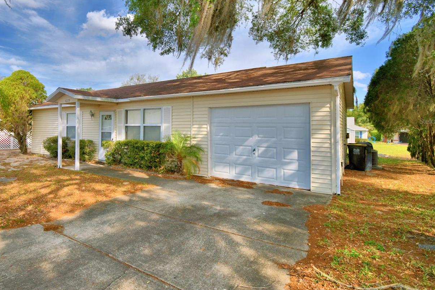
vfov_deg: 61.6
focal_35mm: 20
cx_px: 162
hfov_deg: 82.3
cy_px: 121
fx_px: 242
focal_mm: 10
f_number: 4.5
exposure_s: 1/1250
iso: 100
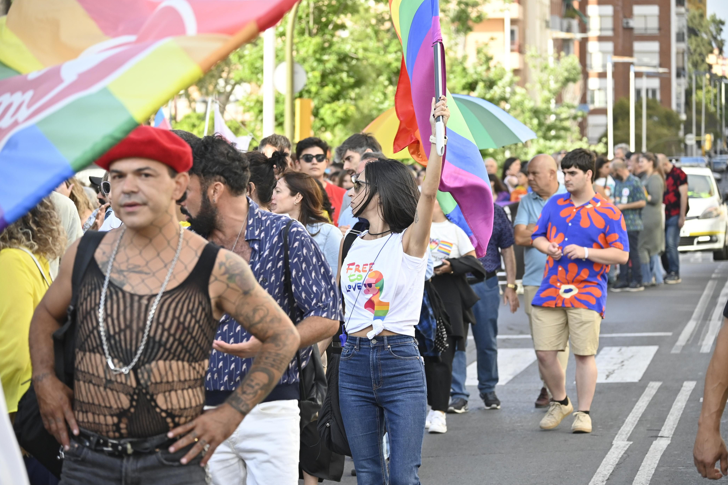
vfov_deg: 8.3
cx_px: 362
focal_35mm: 166
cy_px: 242
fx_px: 3357
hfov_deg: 12.4
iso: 500
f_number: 5.6
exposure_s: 1/640
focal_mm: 110
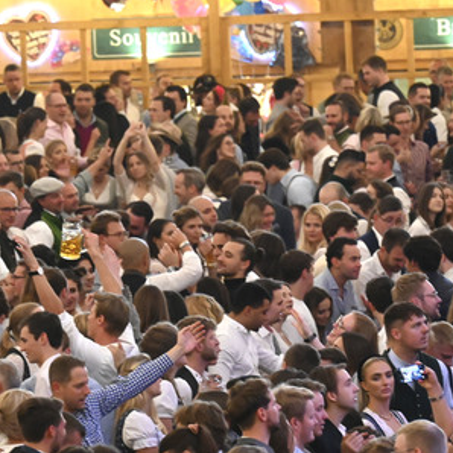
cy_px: 226
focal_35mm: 385
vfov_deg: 4.6
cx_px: 184
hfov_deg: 4.6
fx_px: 5700
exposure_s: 1/160
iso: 12800
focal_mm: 200
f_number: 6.3
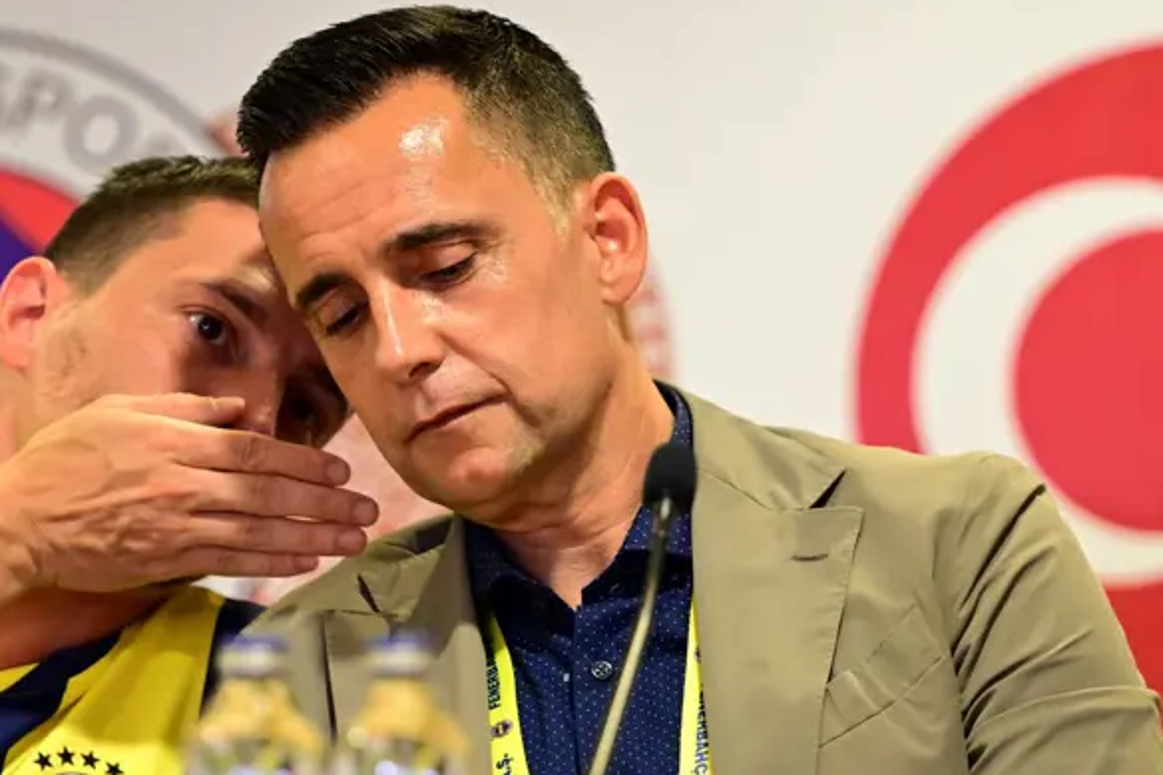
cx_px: 358
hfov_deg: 6.3
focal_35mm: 327
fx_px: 10560
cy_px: 468
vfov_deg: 4.2
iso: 2000
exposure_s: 1/125
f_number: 2.8
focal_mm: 145
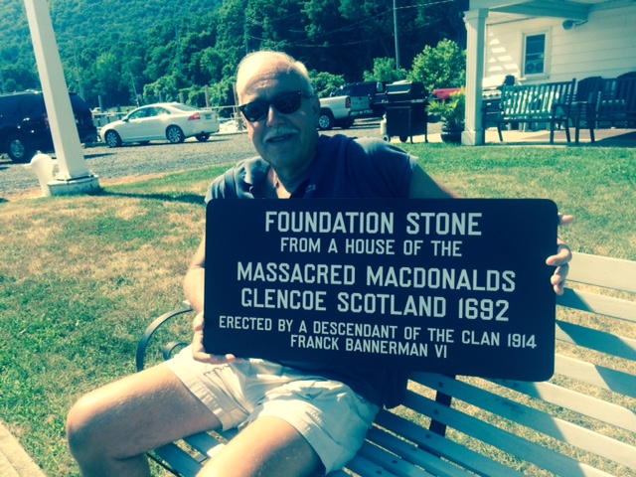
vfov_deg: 48.2
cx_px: 318
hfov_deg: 61.7
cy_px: 238
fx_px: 533
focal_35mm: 29
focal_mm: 4.15
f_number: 2.2
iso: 32
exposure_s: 1/1053
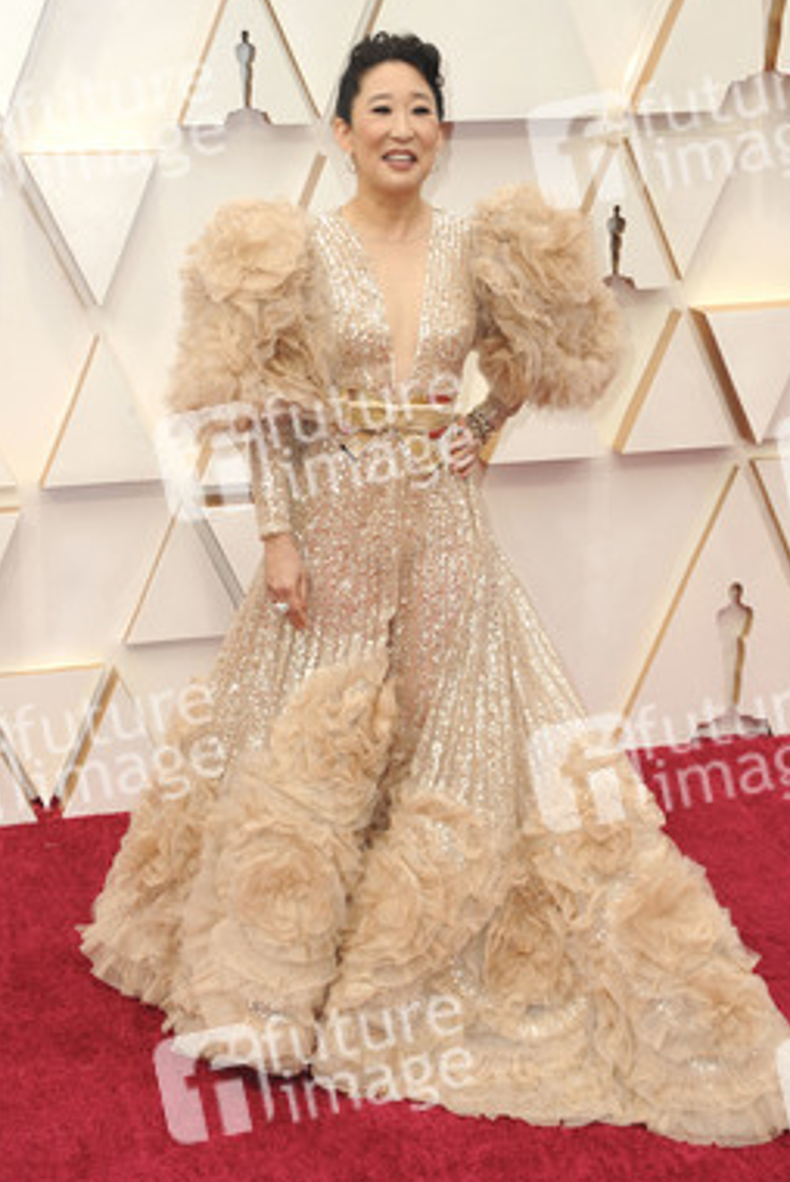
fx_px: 2004
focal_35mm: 61
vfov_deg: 32.9
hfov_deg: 22.3
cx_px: 406
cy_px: 603
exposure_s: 1/250
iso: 800
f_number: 7.1
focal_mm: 58
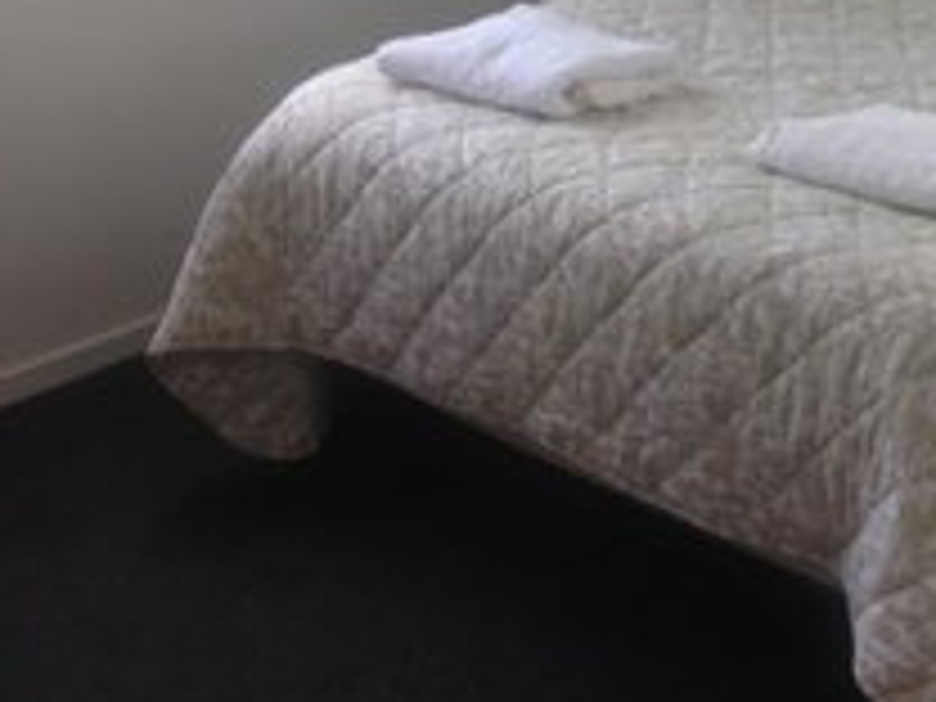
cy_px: 27
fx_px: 2055
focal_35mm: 76
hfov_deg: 24.7
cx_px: 900
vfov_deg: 18.9
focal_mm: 4.12
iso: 50
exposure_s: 1/100
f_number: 2.4
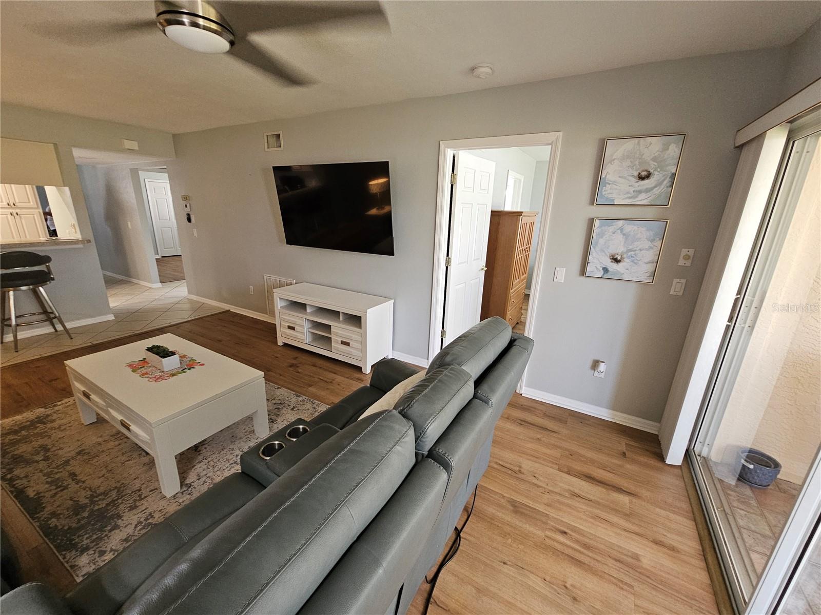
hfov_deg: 106.2
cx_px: 410
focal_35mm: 13
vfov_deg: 89.9
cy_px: 308
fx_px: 308
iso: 320
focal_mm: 2.2
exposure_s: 1/60
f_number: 2.2
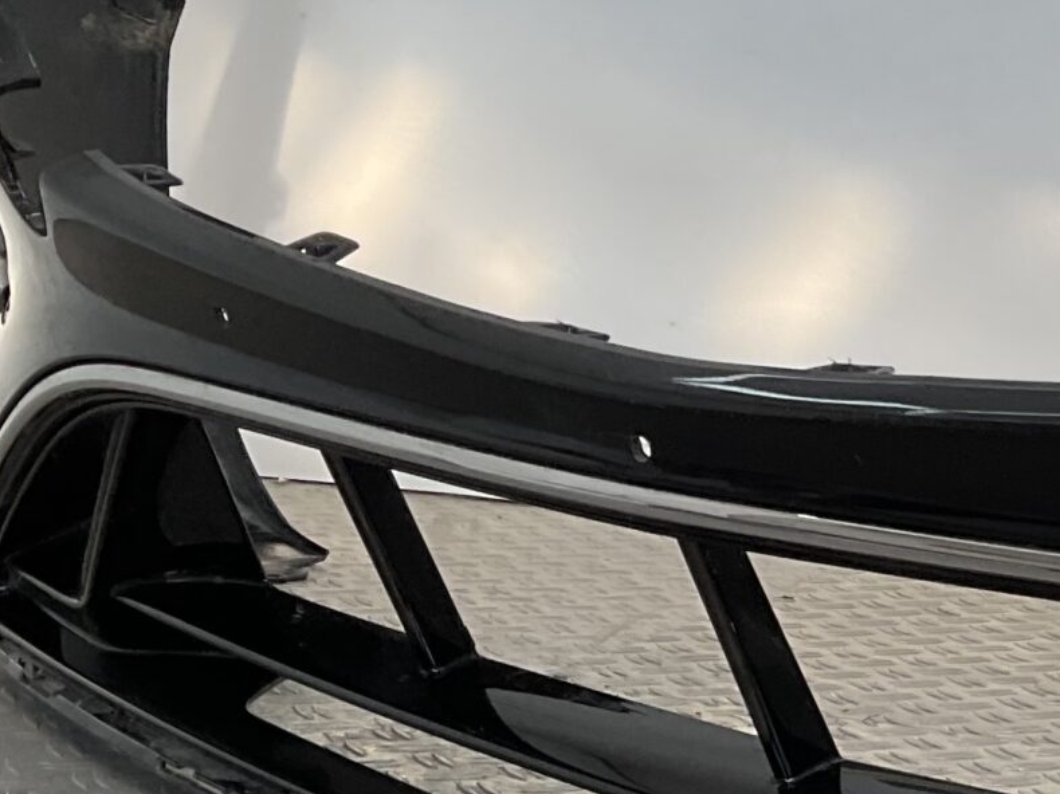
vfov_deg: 15.5
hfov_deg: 18.9
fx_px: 2878
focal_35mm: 94
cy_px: 771
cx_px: 1472
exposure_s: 1/265
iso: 16
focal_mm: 3
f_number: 1.8
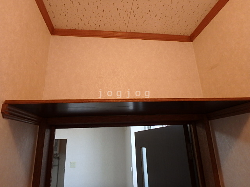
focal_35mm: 21
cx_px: 125
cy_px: 94
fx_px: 152
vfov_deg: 63.4
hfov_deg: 79.0
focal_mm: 3.7
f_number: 3.5
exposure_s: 1/40
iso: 200
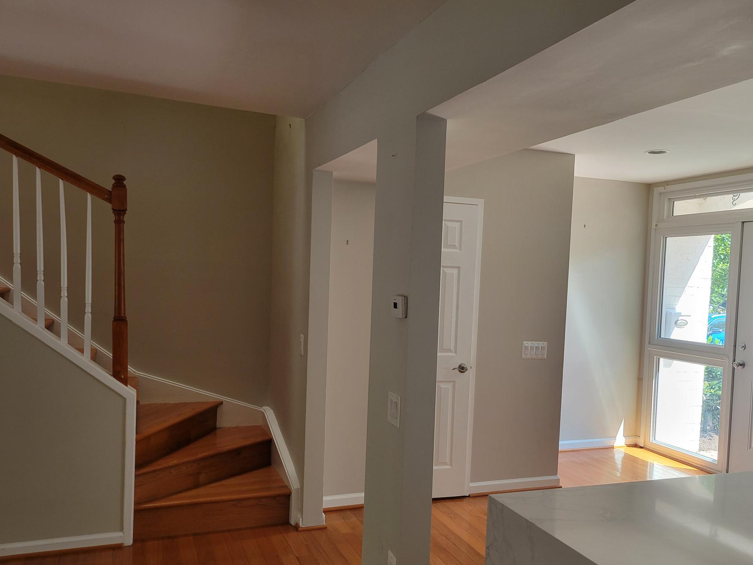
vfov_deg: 46.7
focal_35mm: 30
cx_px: 396
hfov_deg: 59.9
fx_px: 653
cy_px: 307
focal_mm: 5.4
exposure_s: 1/120
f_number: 1.8
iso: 100
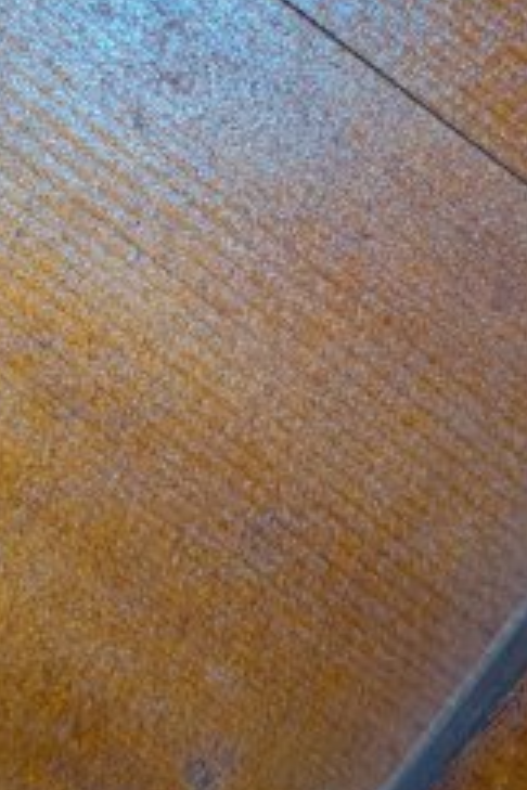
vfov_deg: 25.8
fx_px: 1691
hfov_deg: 17.7
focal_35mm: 77
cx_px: 268
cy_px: 133
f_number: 1.89
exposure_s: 1/60
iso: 182
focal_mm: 5.43
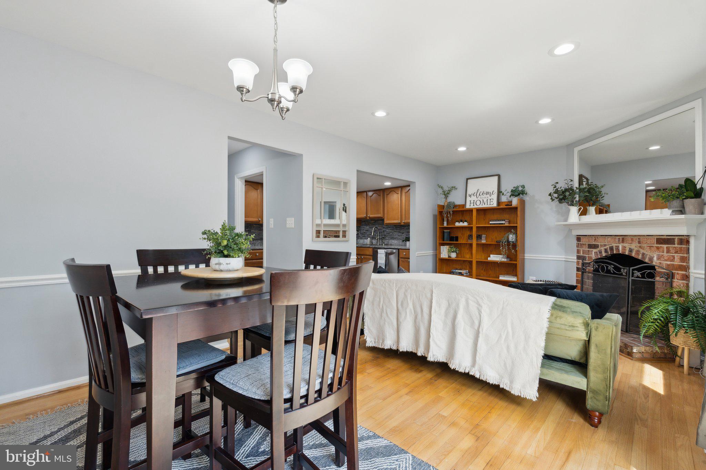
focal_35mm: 16
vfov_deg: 73.7
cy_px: 235
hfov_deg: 96.7
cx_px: 353
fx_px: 314
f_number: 8
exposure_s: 1/20
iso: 400
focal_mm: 16
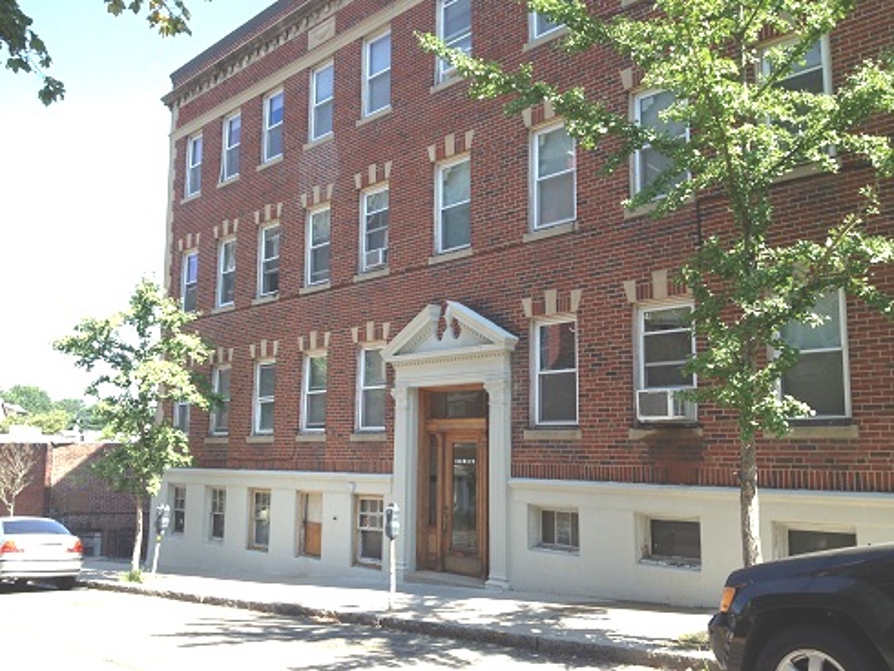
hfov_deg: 52.6
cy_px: 336
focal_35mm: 35
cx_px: 447
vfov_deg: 40.7
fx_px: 904
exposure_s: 1/428
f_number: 2.4
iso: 50
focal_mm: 4.28
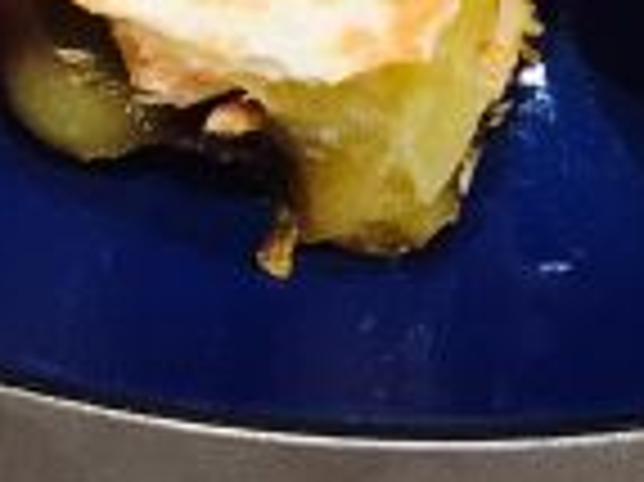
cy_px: -403
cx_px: 405
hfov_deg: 14.4
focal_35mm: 137
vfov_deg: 10.2
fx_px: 2547
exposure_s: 1/17
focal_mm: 3.99
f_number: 1.8
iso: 40
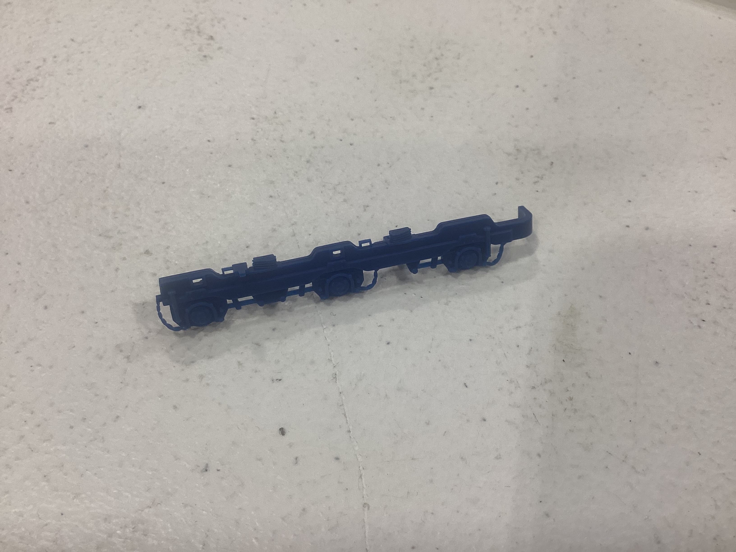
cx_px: 368
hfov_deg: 58.4
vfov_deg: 45.4
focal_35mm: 31
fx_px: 659
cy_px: 276
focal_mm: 3.3
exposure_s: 1/60
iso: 50
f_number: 2.4
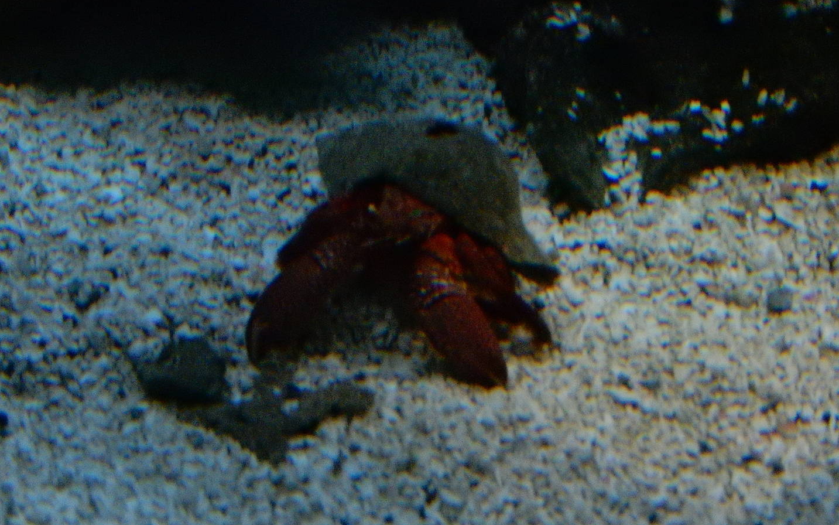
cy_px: 190
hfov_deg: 12.0
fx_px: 3979
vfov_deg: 7.5
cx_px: 431
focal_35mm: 174
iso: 1600
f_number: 5.6
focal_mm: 26.4
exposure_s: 1/15
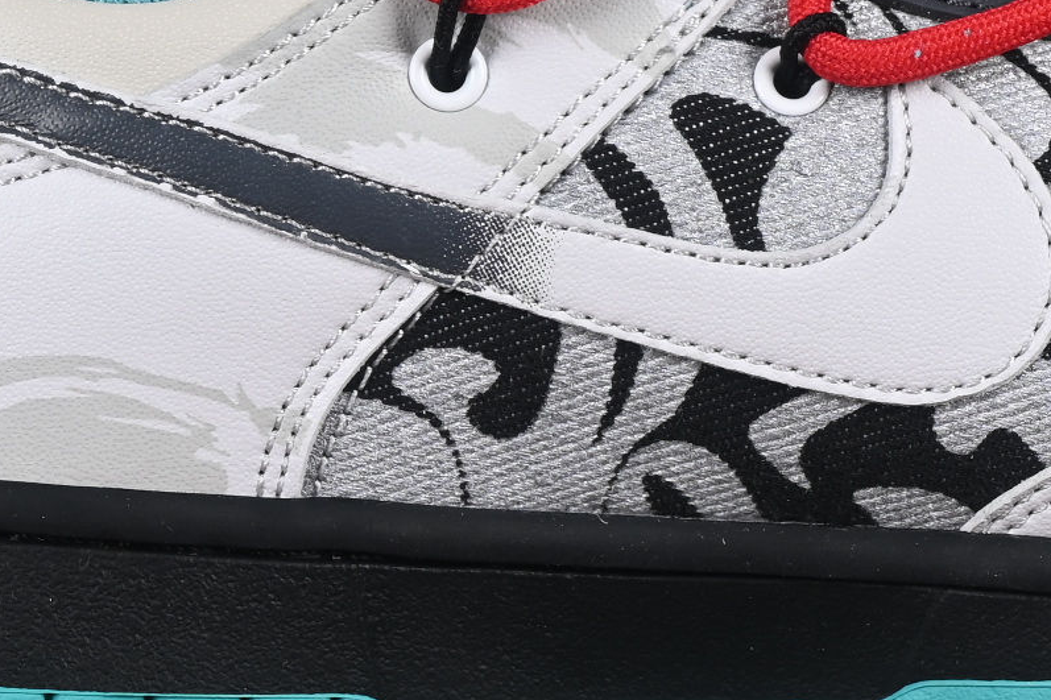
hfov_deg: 7.8
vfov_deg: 5.2
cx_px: 882
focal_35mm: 262
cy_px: 26
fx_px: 7647
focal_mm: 50
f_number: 7.1
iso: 160
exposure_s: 1/80
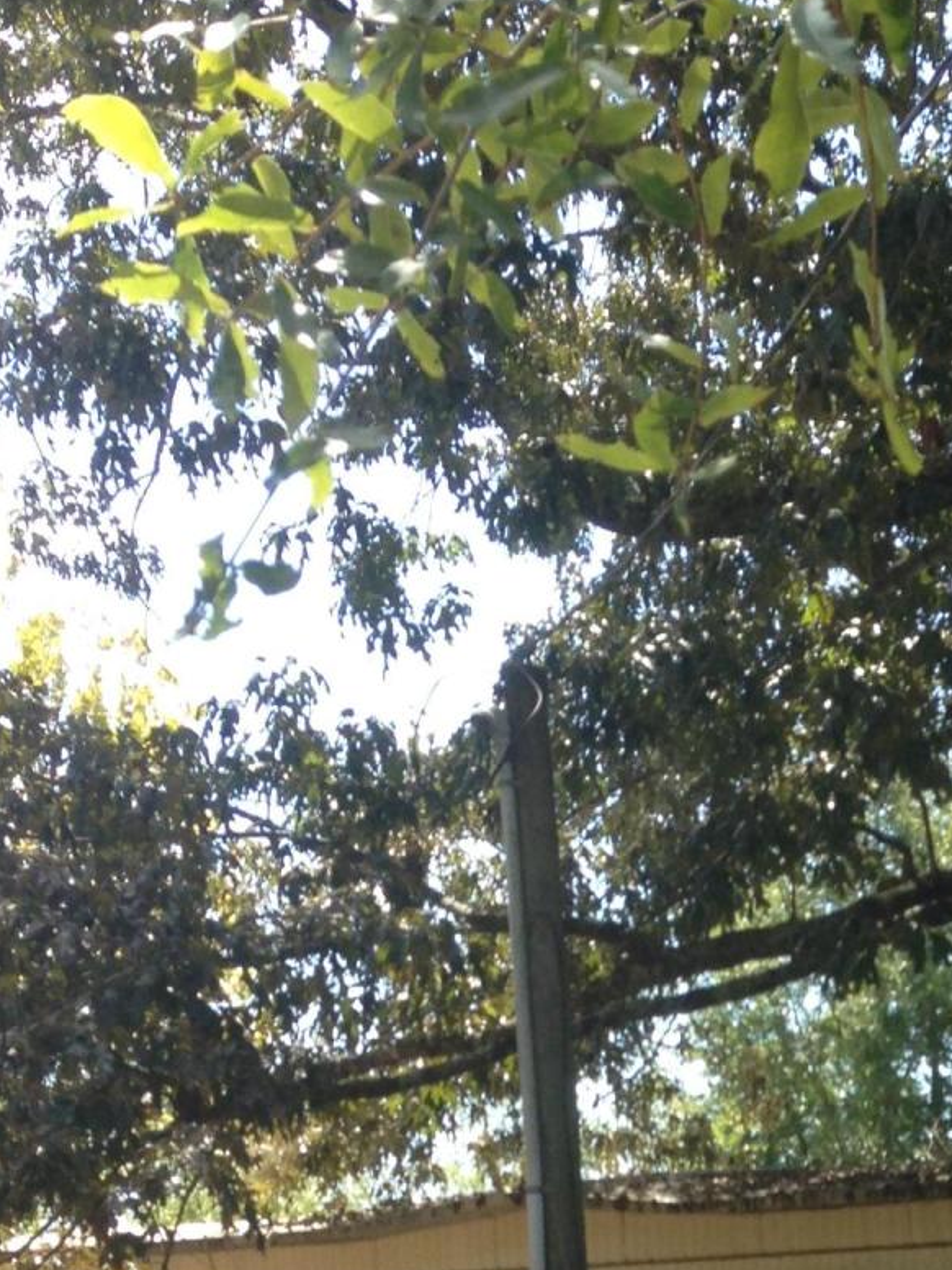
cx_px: 1040
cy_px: 1537
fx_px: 3117
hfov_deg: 16.8
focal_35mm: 85
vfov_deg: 21.3
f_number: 2.4
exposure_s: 1/350
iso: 50
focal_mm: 4.12
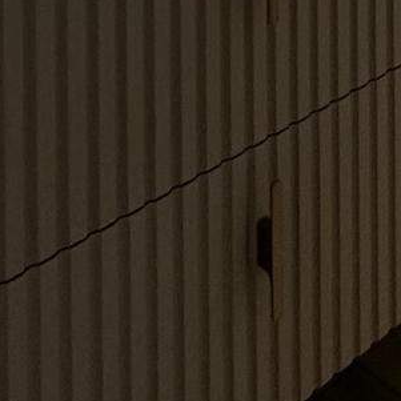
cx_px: 679
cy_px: -485
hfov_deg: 18.2
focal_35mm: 79
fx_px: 1035
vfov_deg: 15.5
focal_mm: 2.22
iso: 125
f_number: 2.2
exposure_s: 1/100
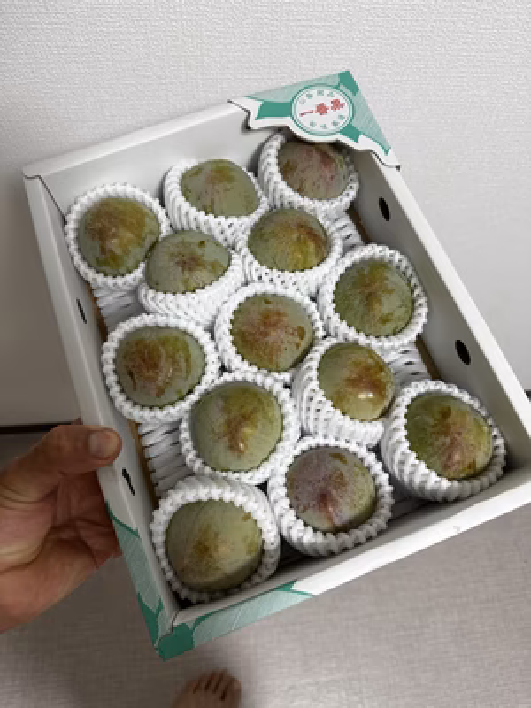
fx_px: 491
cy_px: 354
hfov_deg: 56.8
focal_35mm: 24
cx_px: 266
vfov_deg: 71.6
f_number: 1.78
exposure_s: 1/100
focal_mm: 6.86
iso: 160
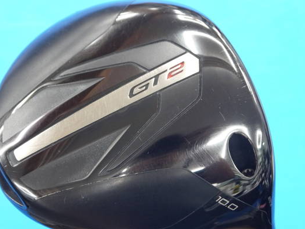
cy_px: 112
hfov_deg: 19.1
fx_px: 907
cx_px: 139
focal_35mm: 103
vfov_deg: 14.4
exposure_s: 1/40
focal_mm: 42
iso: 800
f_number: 5.6
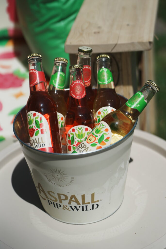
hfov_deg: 17.3
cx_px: 83
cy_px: 124
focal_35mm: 79
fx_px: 546
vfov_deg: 25.7
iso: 125
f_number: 2.5
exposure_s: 1/6400
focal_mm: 79
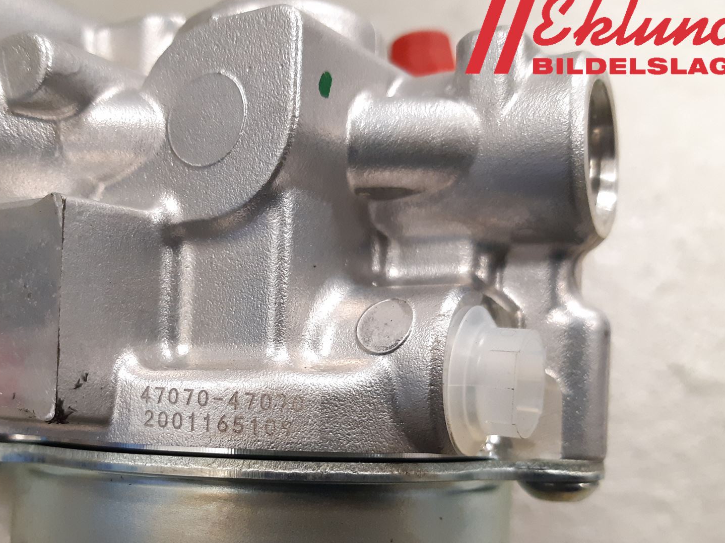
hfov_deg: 49.5
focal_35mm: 37
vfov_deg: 38.1
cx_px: 258
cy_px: 375
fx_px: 775
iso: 250
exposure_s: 1/50
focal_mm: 3.93
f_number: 1.7
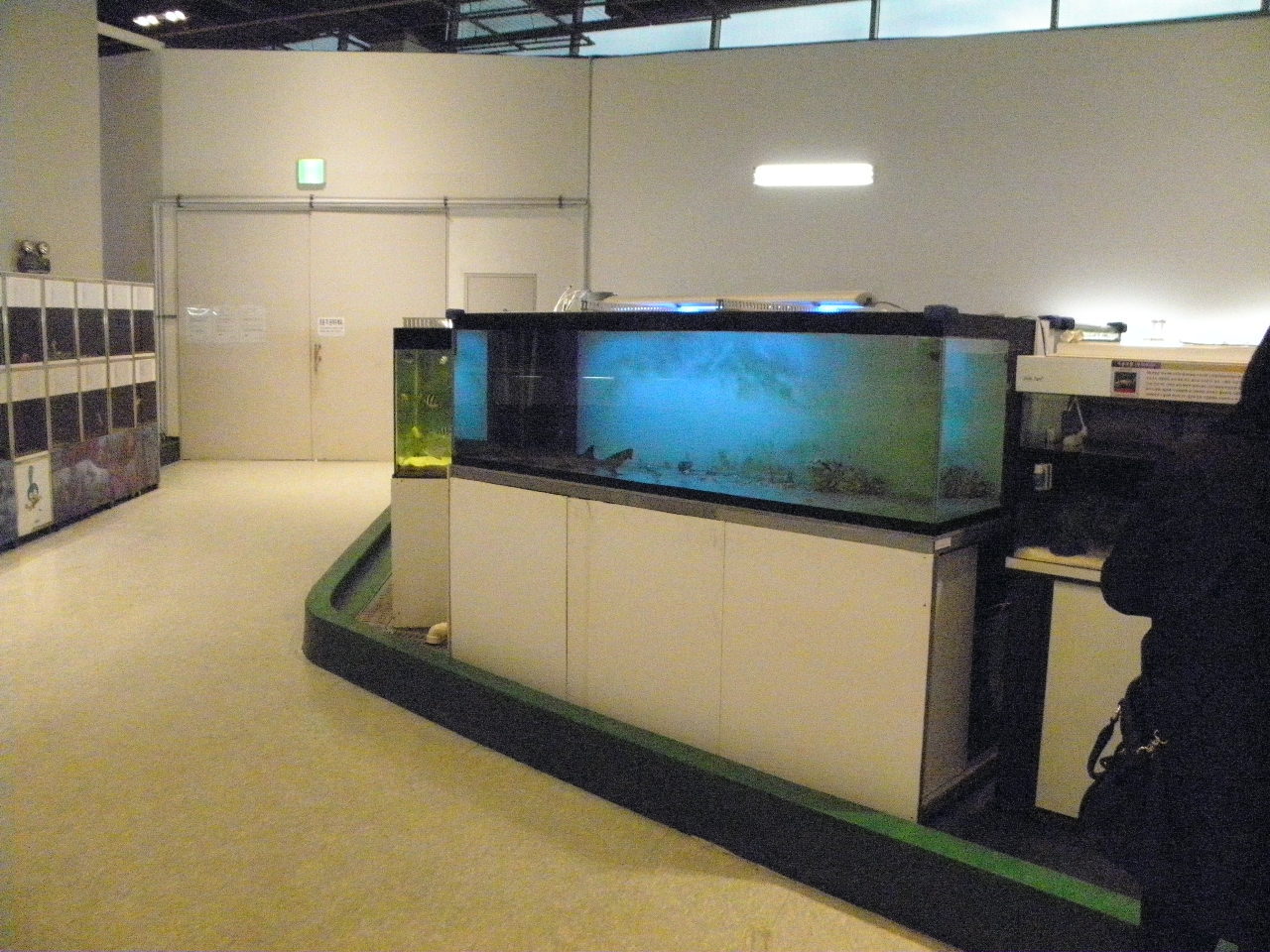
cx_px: 635
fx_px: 1027
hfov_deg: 63.4
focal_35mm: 28
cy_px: 476
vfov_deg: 49.7
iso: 1250
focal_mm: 5
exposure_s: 1/125
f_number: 3.5
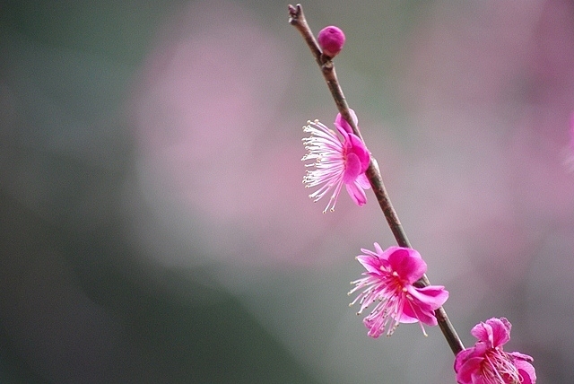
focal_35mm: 300
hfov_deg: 6.9
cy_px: 192
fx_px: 4788
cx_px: 287
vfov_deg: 4.6
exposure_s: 1/100
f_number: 8
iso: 800
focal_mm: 200
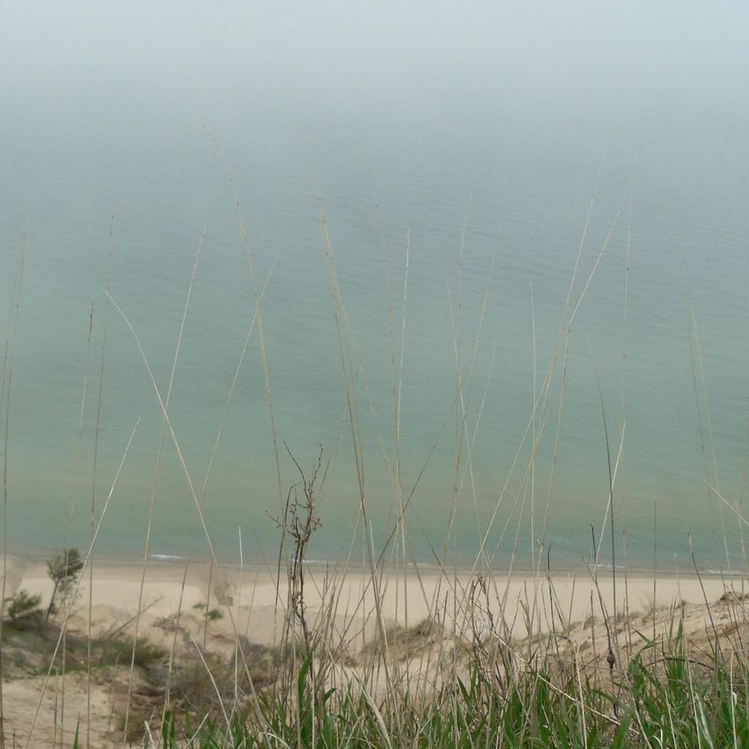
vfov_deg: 36.1
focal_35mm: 47
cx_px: 295
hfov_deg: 35.9
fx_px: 1151
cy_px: 362
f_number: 8.1
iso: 80
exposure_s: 1/215
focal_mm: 6
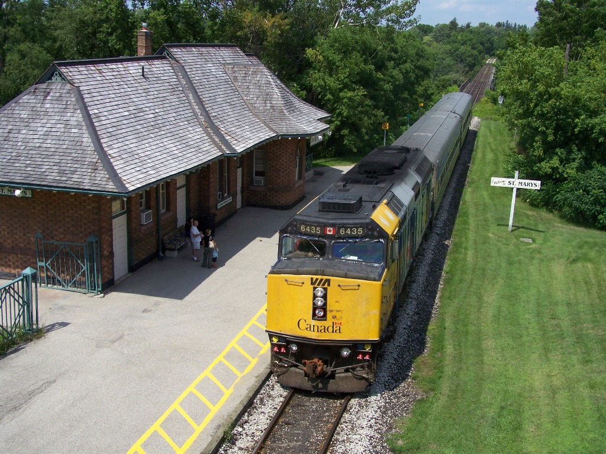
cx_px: 303
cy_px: 227
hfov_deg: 43.9
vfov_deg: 33.6
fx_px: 753
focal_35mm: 43
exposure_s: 1/640
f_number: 4
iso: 64
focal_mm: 7.1
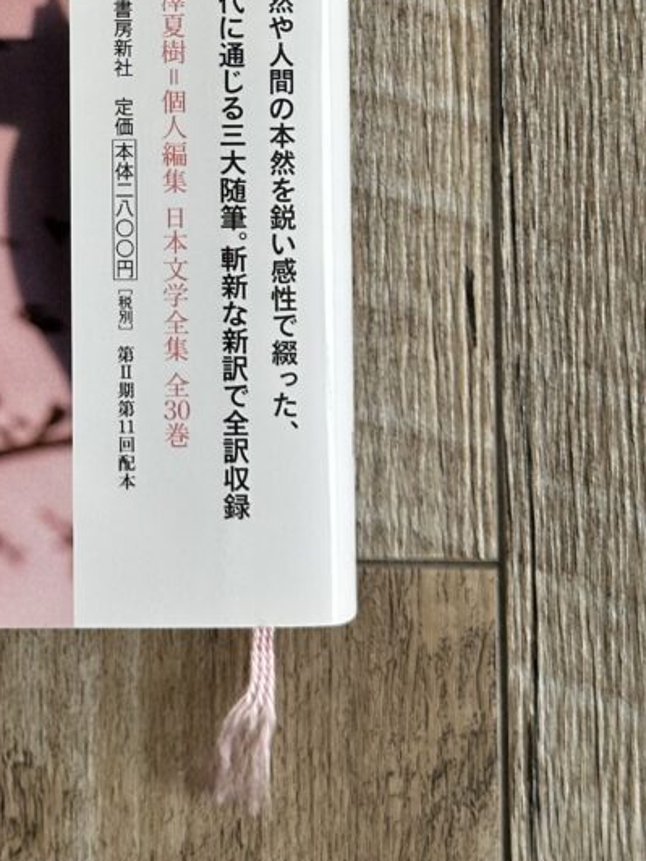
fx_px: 2911
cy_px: -85
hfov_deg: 12.4
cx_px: -137
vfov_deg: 16.3
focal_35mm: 117
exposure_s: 1/149
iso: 50
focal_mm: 6.86
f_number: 1.78
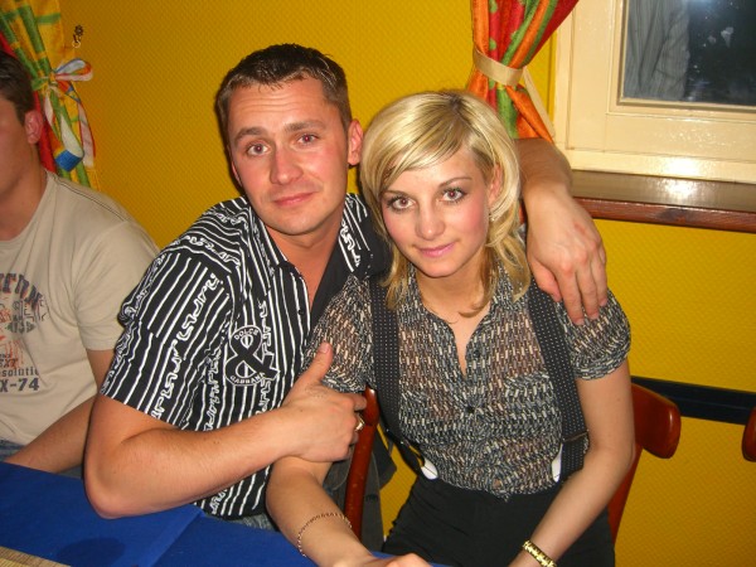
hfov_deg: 49.0
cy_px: 284
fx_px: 830
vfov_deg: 37.7
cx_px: 378
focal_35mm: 38
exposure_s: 1/60
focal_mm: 7.9
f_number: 2.8
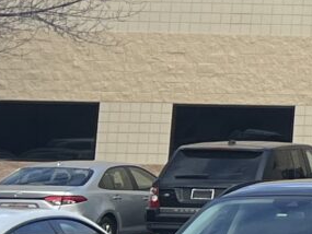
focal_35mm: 187
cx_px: 947
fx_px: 1686
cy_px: -68
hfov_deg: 8.7
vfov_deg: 7.9
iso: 50
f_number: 1.5
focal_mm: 5.7
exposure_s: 1/2915
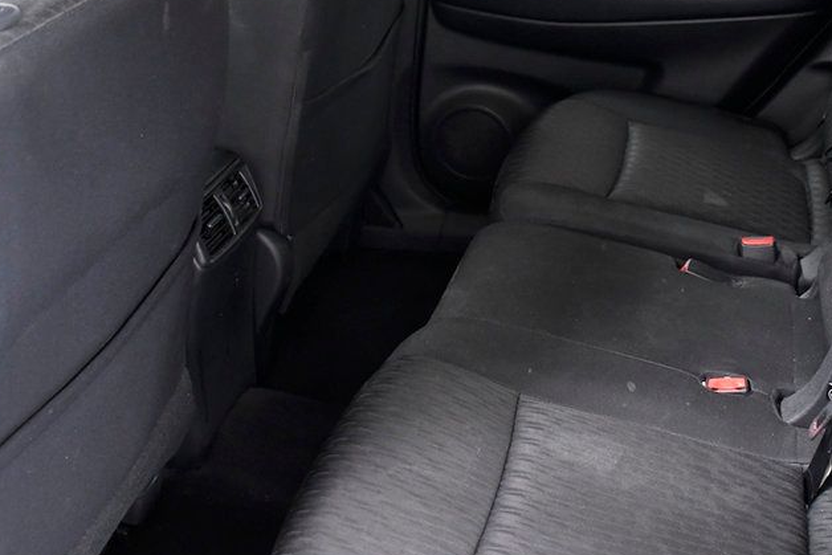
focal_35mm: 44
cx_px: 572
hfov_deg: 43.7
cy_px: 199
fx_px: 1017
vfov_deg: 30.4
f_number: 4
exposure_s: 1/60
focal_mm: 18
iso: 2500
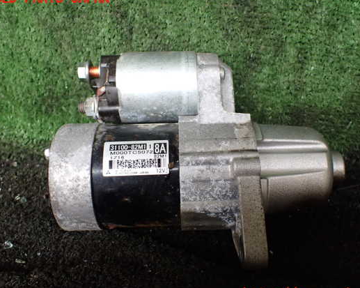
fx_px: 362
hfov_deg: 52.8
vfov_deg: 43.3
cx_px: 191
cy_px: 146
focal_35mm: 34
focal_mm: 5.4
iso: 320
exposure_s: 1/125
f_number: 2.3
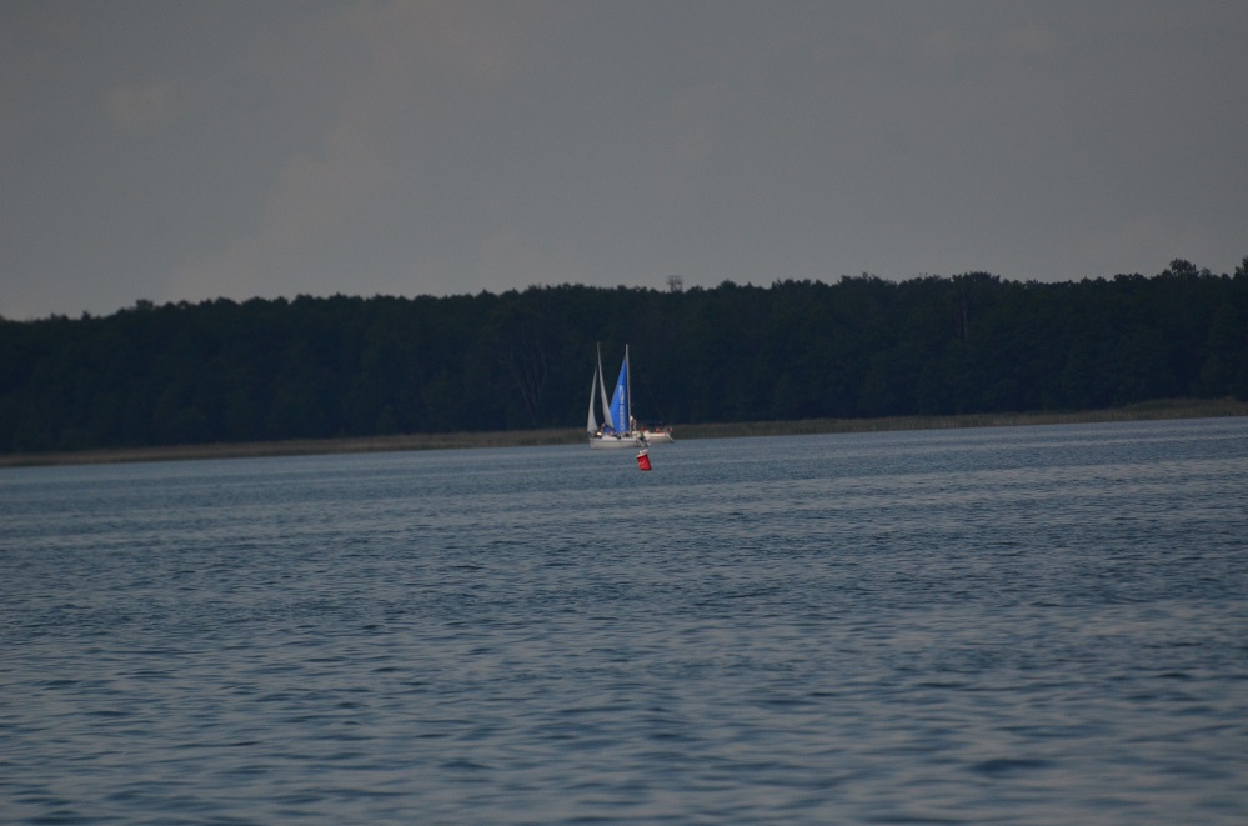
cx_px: 624
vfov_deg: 3.4
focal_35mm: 405
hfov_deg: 5.1
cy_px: 413
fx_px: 14007
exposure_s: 1/8000
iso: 560
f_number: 5.6
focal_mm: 270
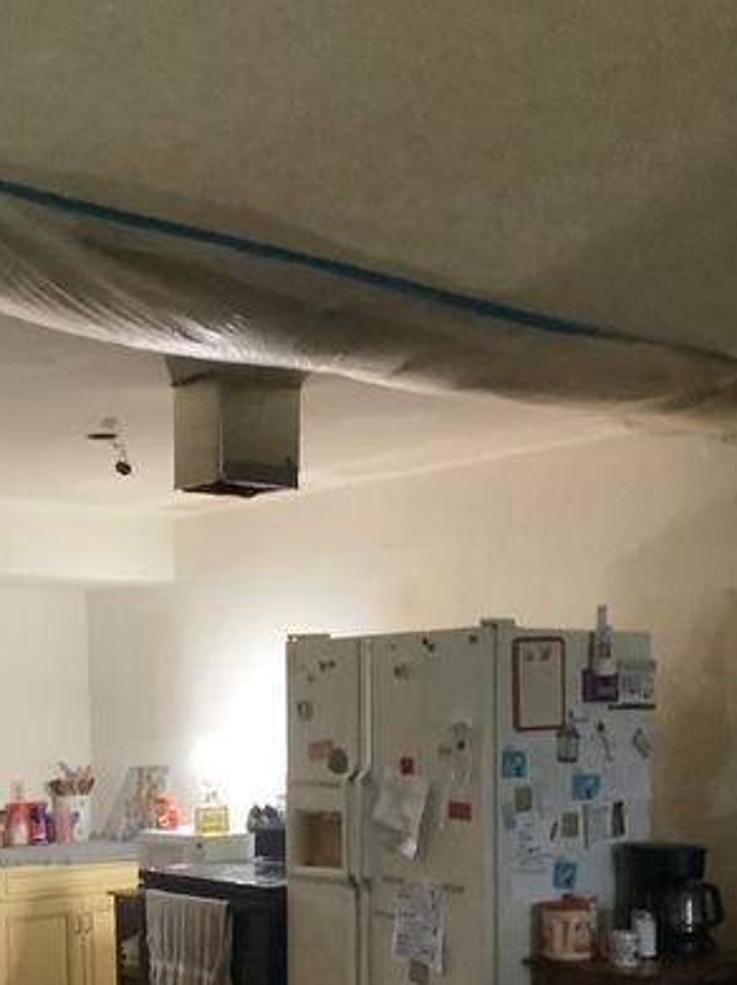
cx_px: 134
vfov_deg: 35.0
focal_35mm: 53
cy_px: 799
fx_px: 1506
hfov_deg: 26.9
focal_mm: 3.3
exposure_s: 1/40
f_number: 2.4
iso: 400
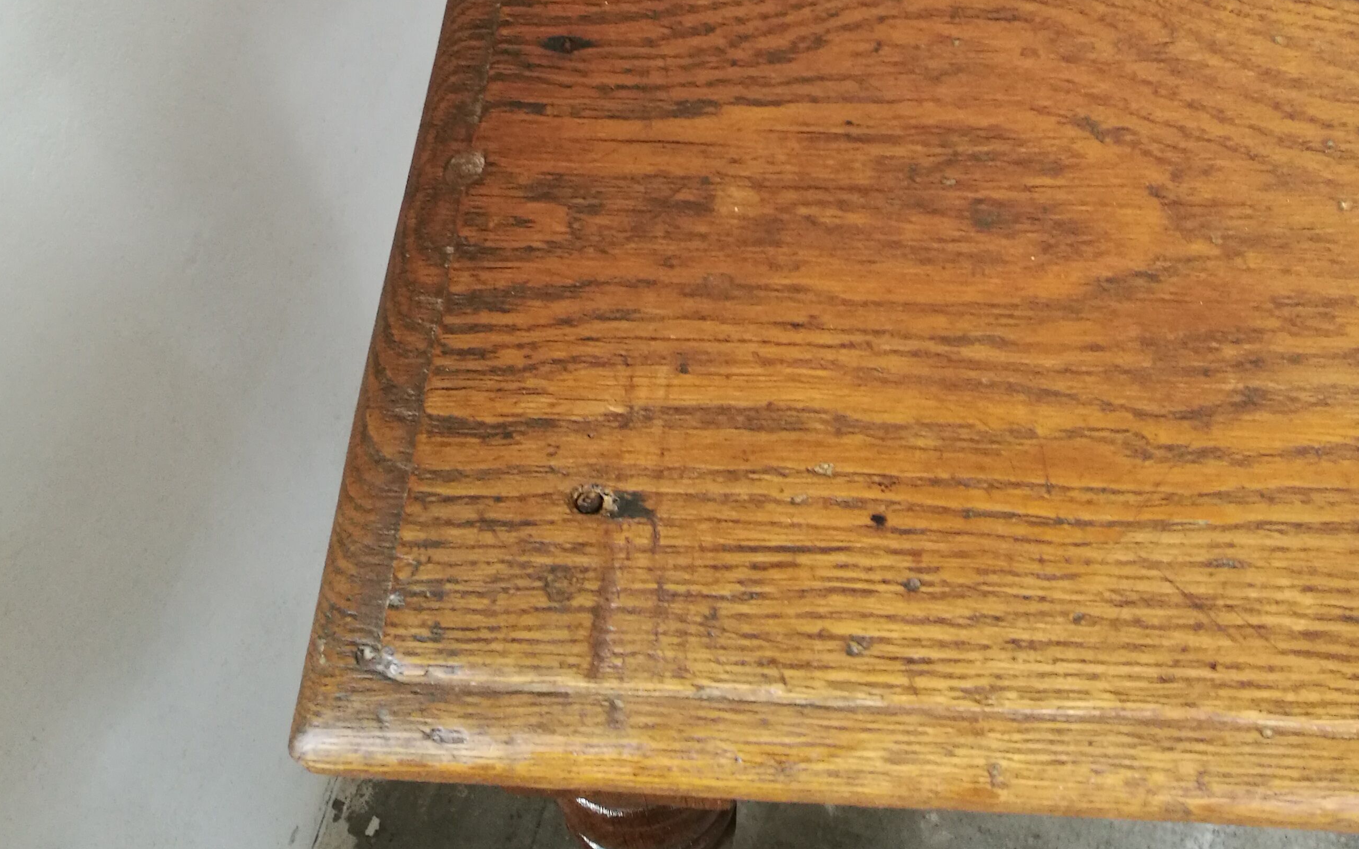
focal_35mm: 44
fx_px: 1630
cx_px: 722
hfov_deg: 45.2
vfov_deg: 28.0
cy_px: 61
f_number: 2.2
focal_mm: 4.5
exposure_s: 1/33.3
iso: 250
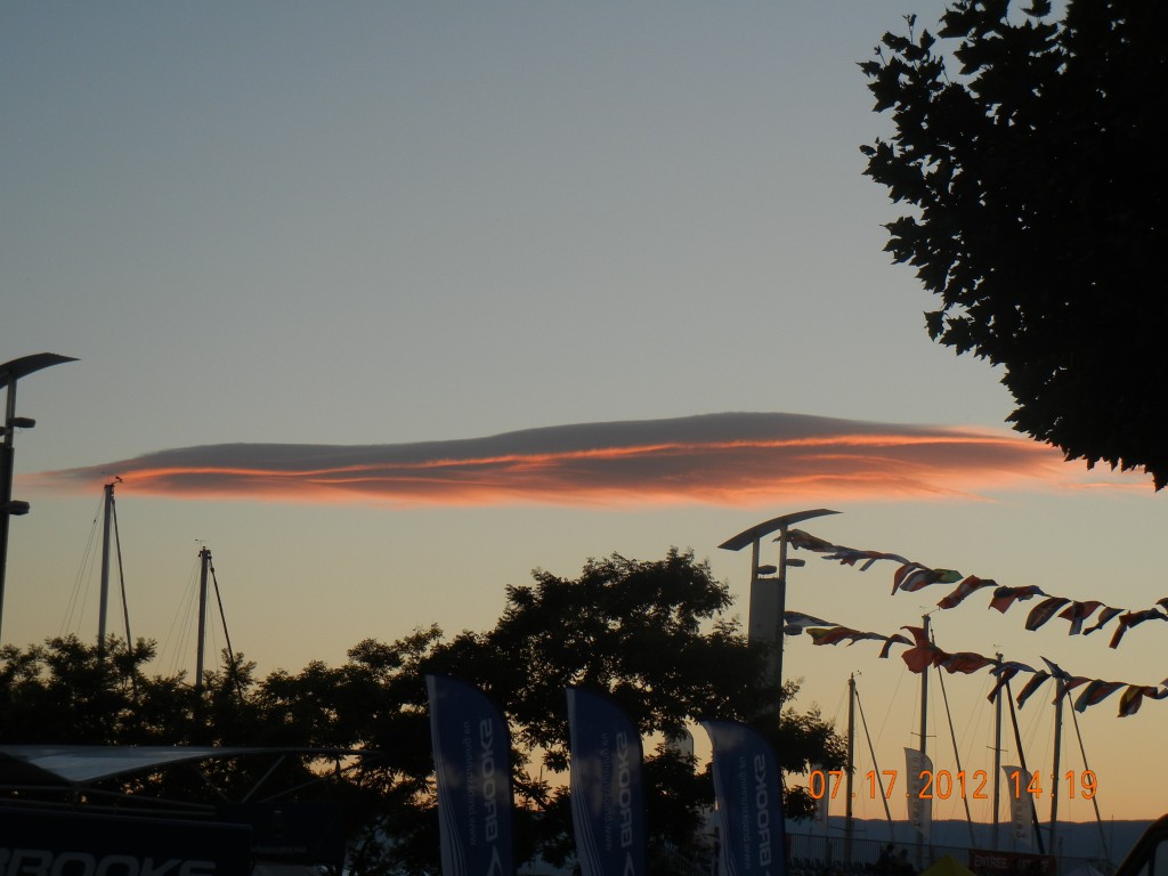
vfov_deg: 14.5
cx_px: 584
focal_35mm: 102
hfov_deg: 19.3
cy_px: 438
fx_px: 3442
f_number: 4.5
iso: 160
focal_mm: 18.3
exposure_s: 1/260
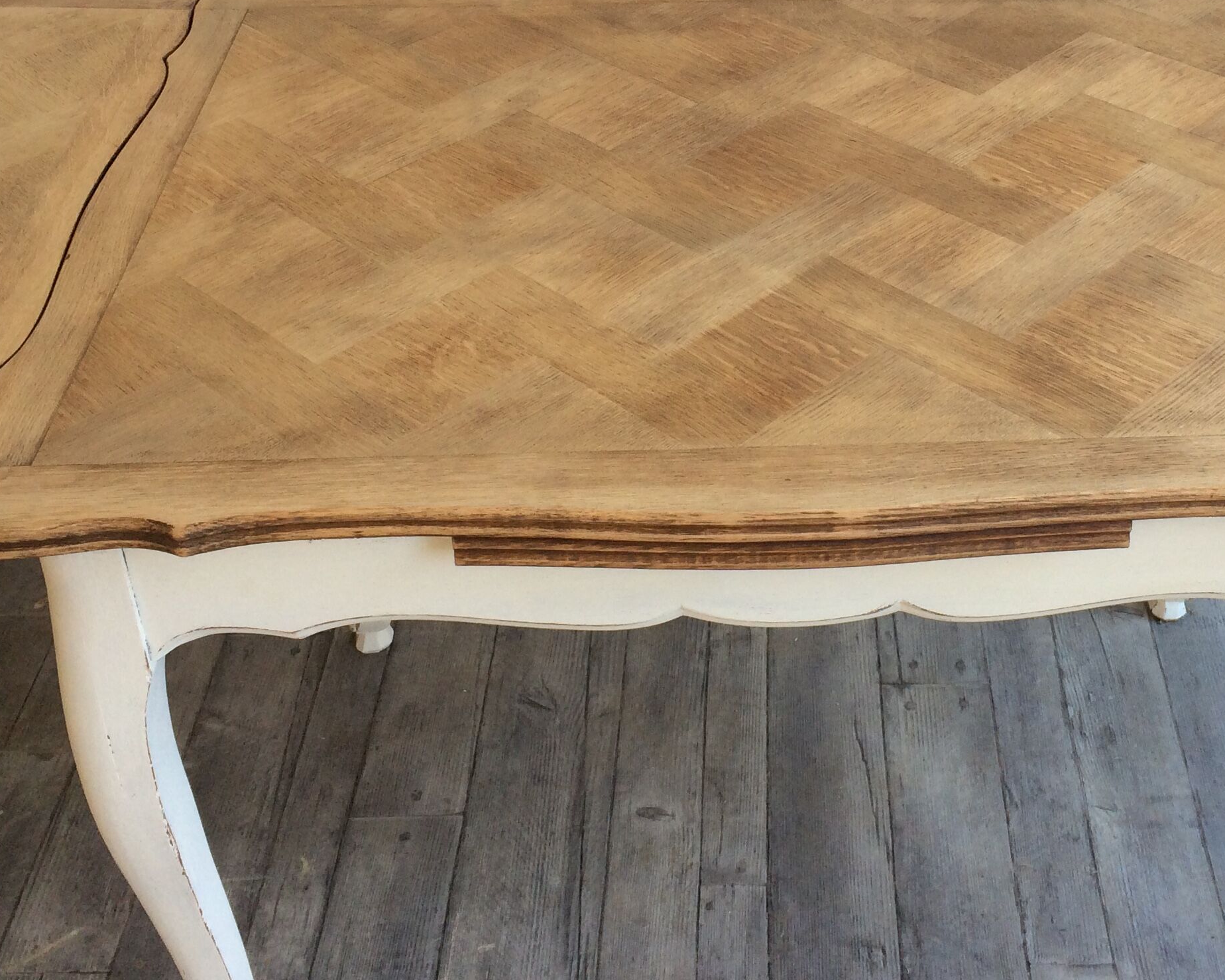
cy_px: 253
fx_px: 1813
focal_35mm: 50
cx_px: 776
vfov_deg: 29.8
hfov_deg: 37.1
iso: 64
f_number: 2.2
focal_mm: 4.15
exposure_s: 1/100
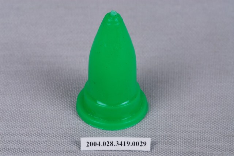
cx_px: 117
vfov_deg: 15.2
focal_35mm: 90
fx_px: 586
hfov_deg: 22.6
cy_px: 78
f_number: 32
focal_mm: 60
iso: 100
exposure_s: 1/60
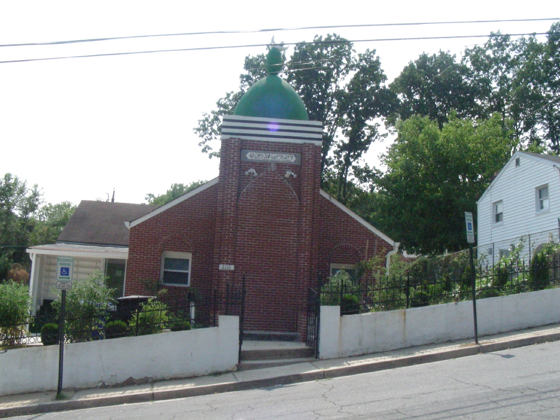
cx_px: 280
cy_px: 210
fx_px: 615
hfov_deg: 49.0
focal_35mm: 38
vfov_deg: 37.7
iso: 400
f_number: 6.8
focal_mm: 6.3
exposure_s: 1/940
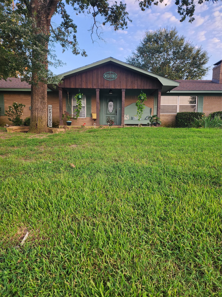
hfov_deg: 58.9
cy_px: 148
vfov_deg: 73.9
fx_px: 197
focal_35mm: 23
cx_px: 111
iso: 64
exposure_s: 1/180
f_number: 1.8
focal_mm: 6.4
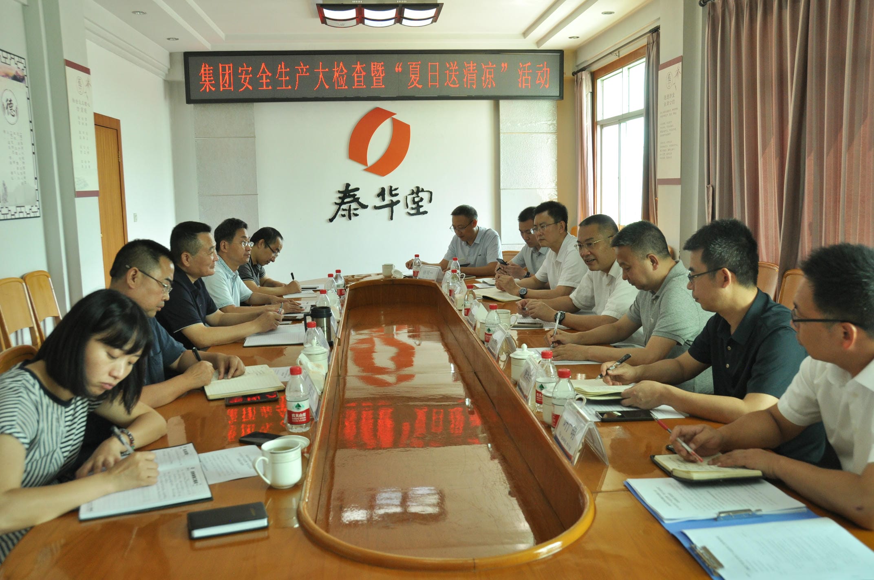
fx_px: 727
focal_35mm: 30
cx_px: 437
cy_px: 290
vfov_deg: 43.5
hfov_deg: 62.0
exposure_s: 1/100
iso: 640
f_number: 5
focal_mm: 20
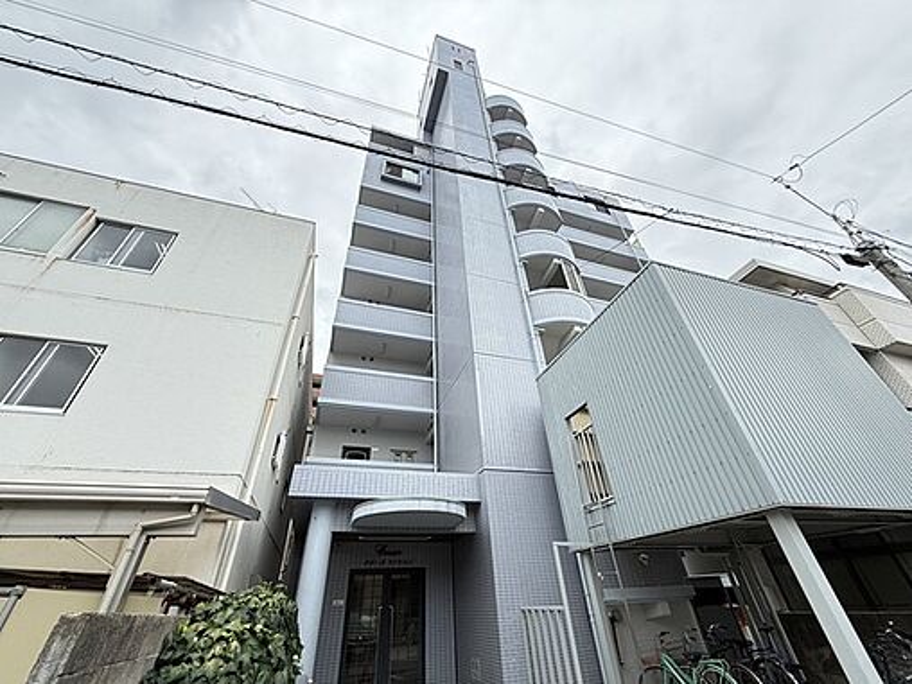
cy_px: 342
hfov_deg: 102.1
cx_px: 456
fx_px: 369
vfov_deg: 85.7
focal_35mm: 14
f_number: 2.2
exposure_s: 1/602
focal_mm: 2.22
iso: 64
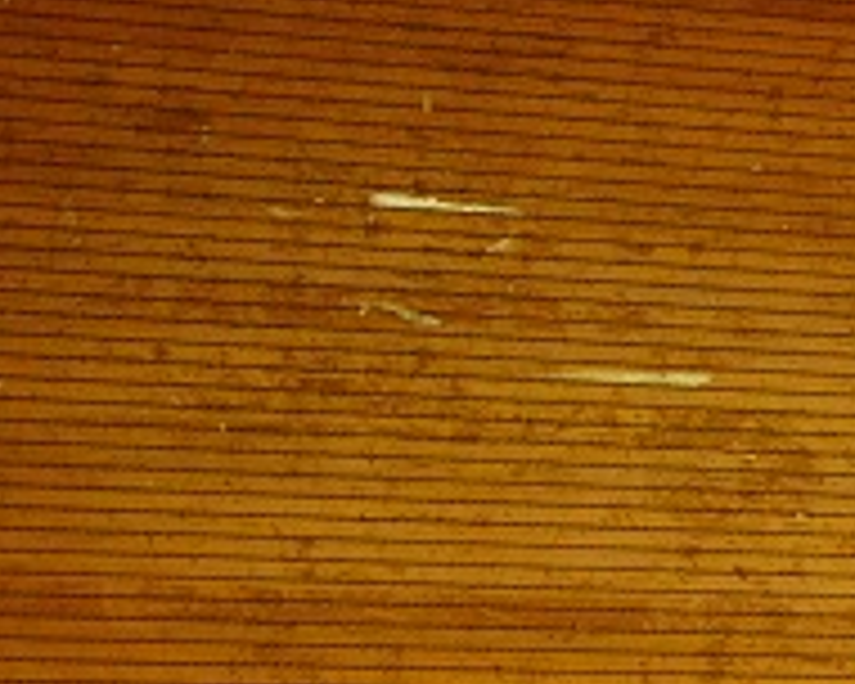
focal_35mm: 140
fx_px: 3548
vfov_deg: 10.9
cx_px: 1778
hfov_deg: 12.0
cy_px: 630
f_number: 5.6
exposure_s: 1/15
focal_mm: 21
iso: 800
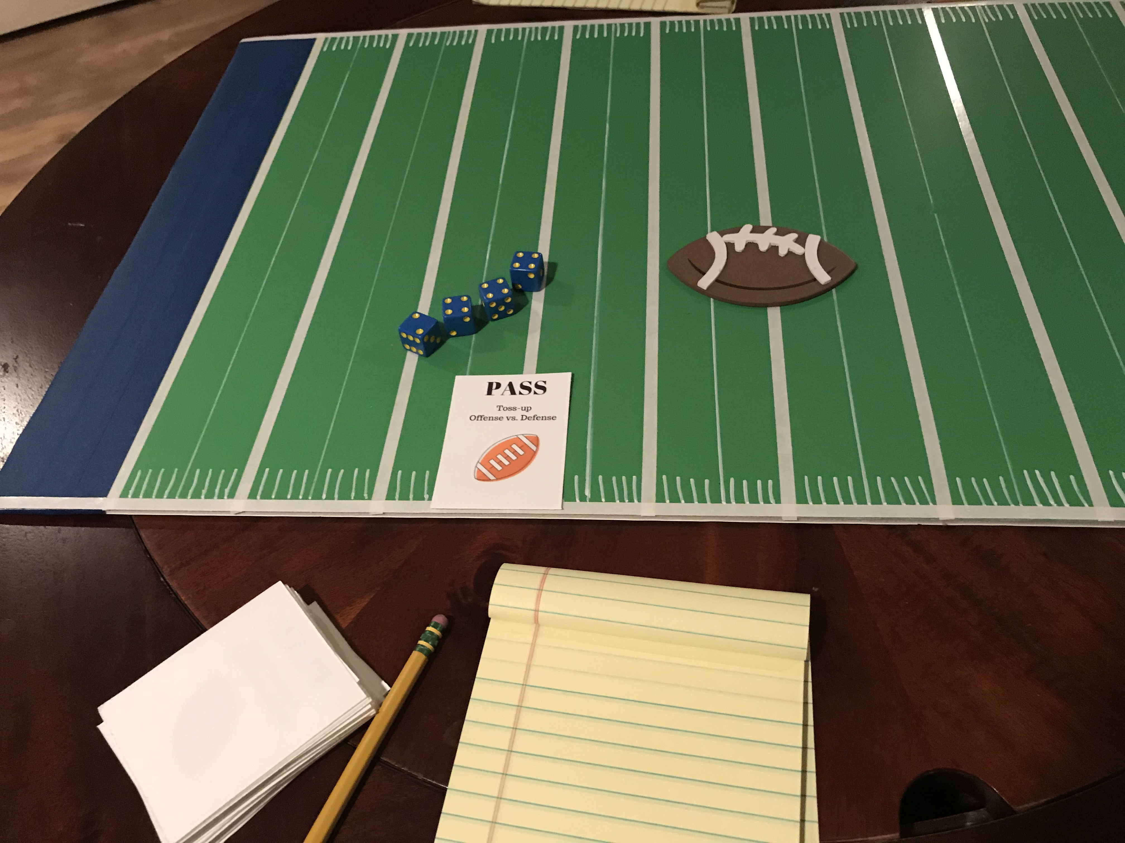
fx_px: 910
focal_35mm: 28
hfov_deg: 63.4
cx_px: 562
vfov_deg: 49.7
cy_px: 422
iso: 80
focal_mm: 3.99
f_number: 1.8
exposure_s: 1/8
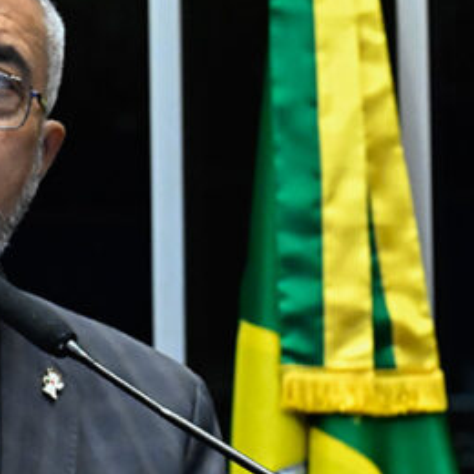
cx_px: -84
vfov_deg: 6.3
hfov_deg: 6.3
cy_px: 342
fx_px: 4307
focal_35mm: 278
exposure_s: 1/100
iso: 6400
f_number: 5
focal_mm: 74
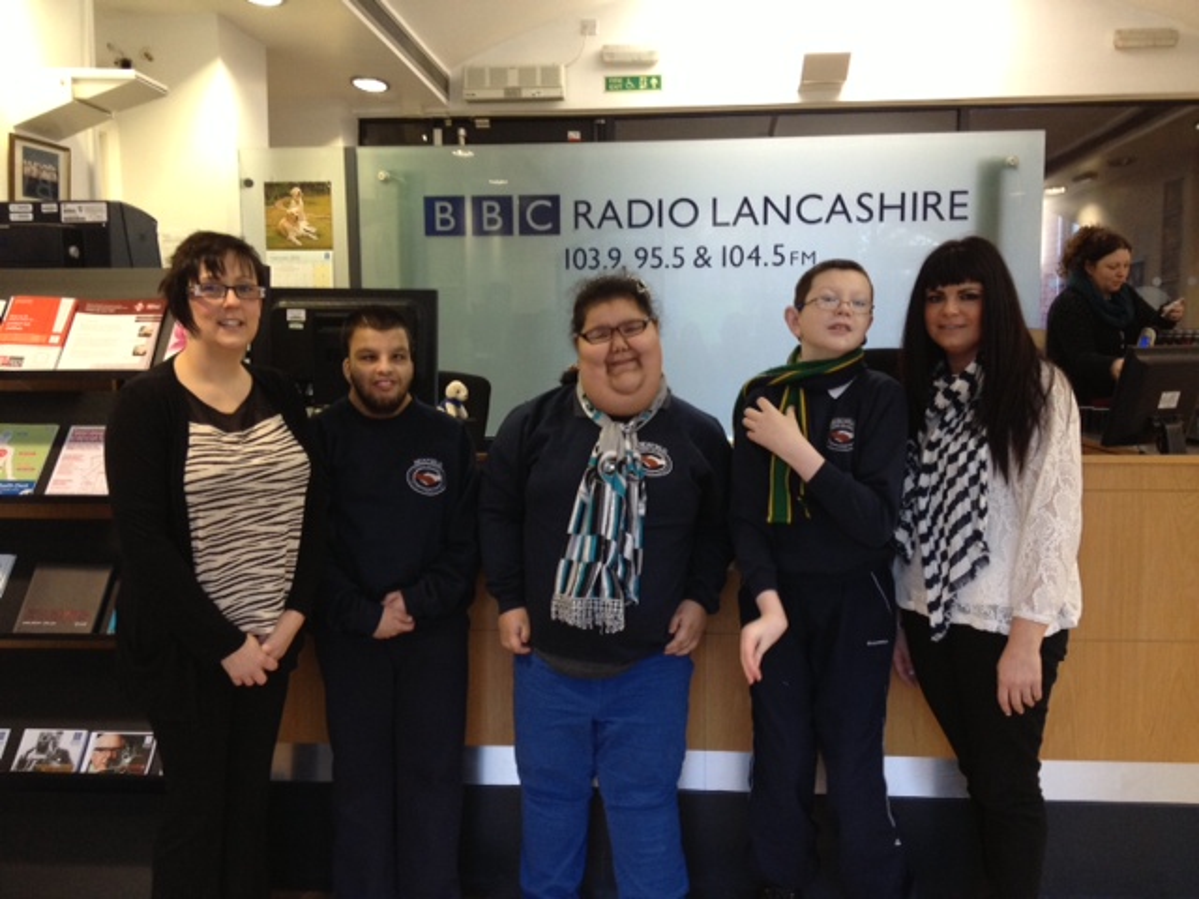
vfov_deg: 40.7
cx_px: 600
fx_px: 1212
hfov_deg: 52.6
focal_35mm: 35
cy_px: 450
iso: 160
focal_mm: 4.28
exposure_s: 1/20
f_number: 2.4
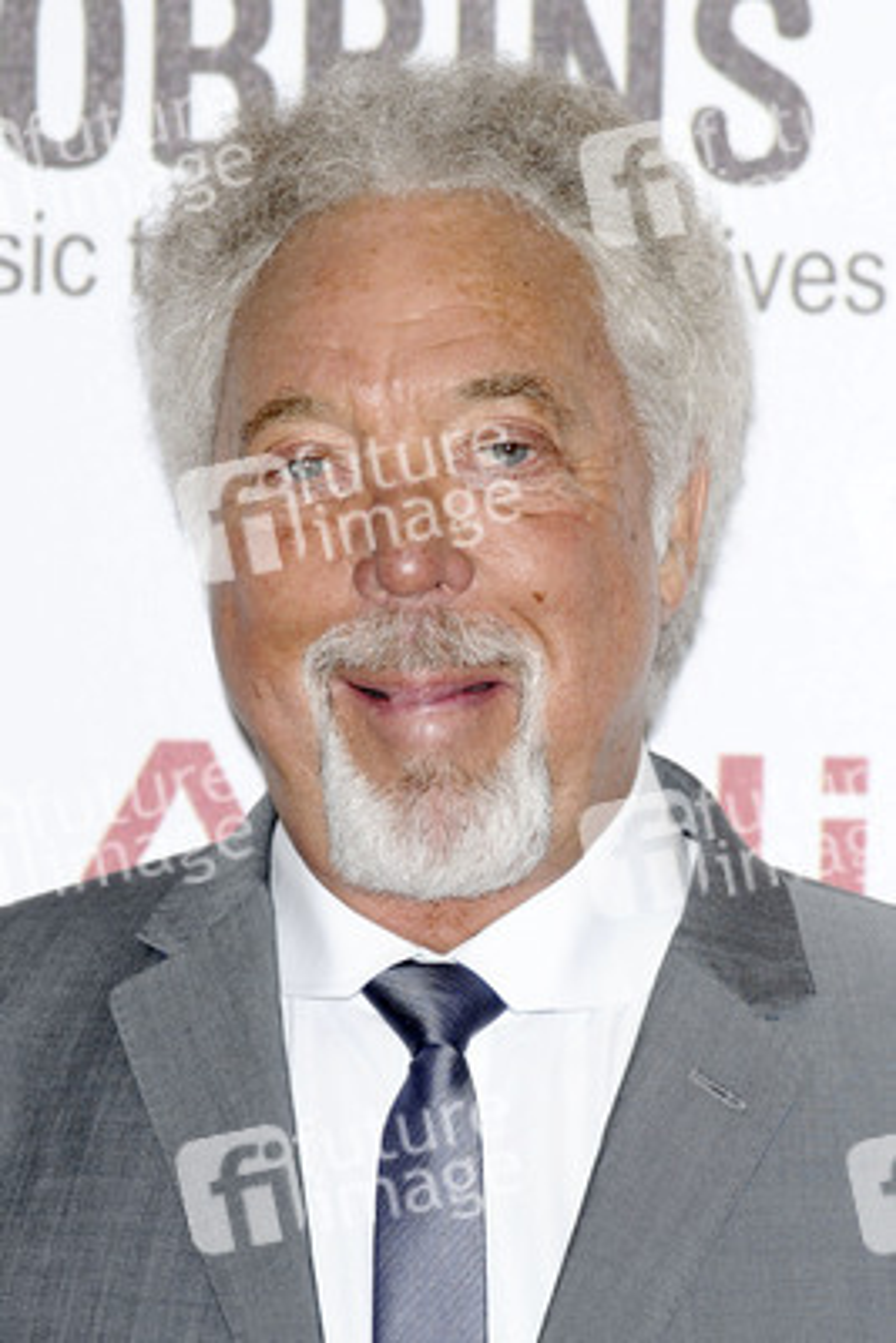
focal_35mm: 300
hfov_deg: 4.6
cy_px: 672
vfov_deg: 6.9
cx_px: 448
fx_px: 11189
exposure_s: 1/250
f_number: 4.5
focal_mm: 200
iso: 320
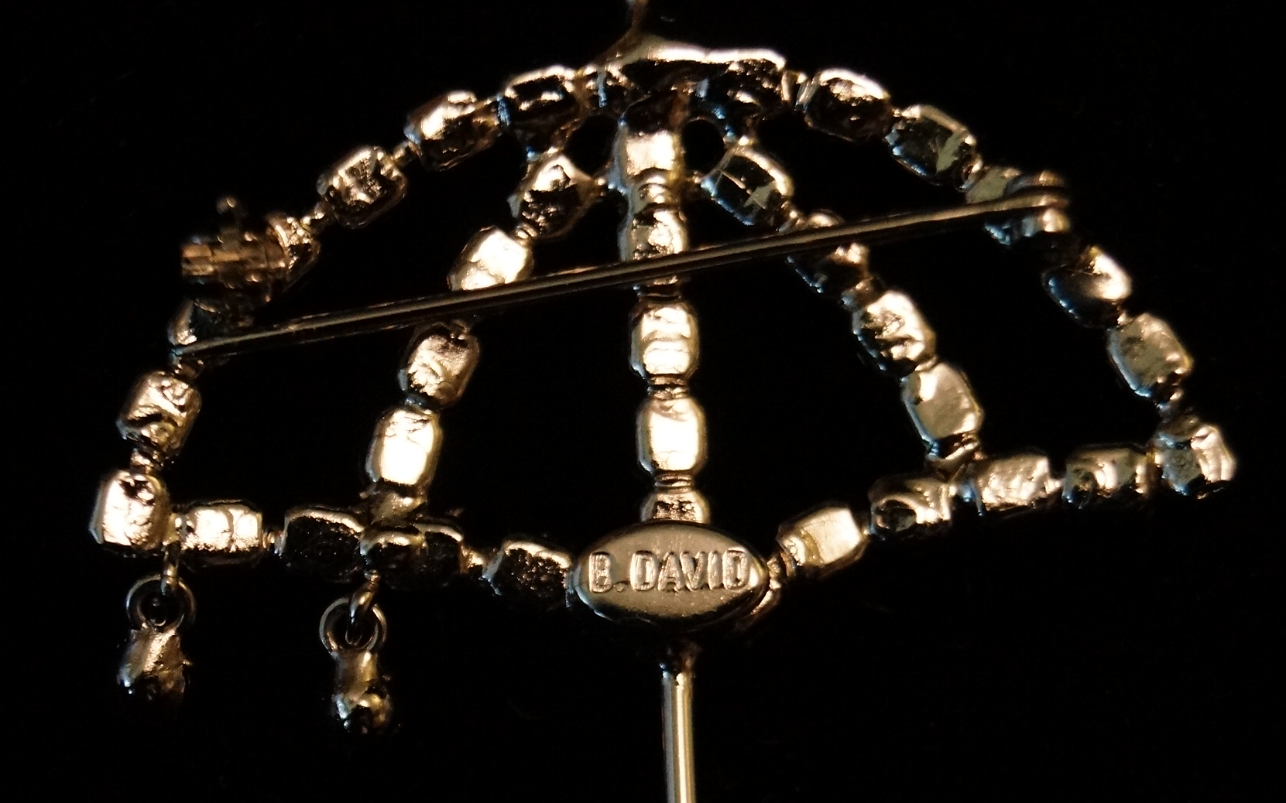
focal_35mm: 124
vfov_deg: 10.6
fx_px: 4337
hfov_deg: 16.9
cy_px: 565
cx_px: 682
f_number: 5.6
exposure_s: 1/80
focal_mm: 55
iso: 3200
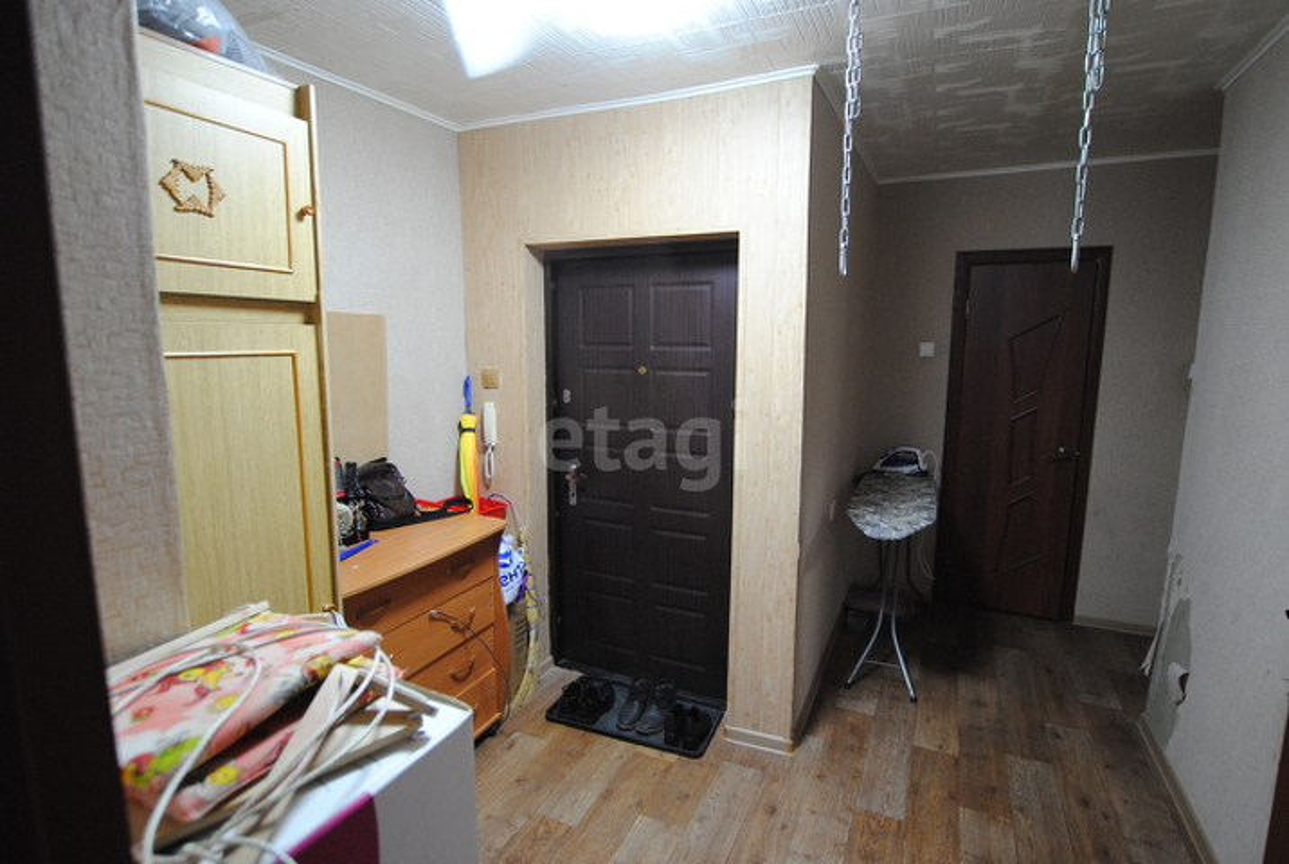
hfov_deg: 94.9
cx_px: 644
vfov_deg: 72.3
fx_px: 592
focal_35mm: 16
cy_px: 432
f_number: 3.5
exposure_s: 1/30
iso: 800
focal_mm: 11
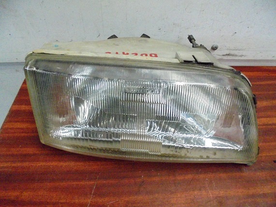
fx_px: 207
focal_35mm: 26
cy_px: 104
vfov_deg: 53.0
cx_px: 138
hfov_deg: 67.3
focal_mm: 4.6
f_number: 3.5
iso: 800
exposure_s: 1/50
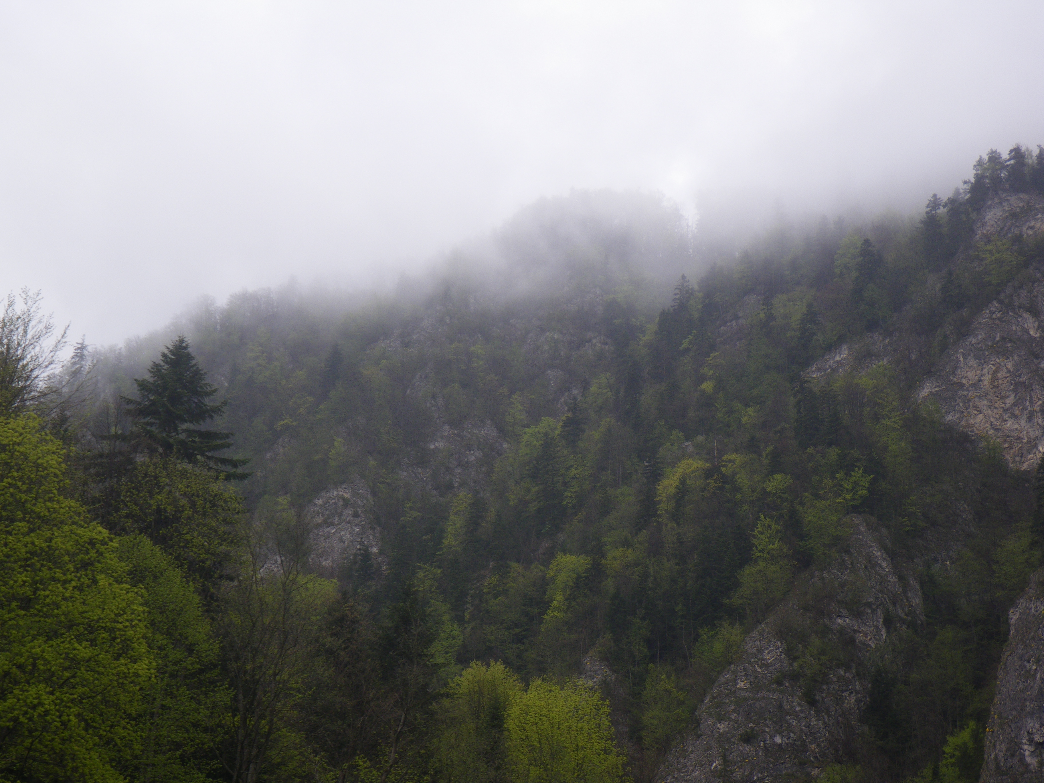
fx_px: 1870
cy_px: 392
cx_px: 522
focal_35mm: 62
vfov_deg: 23.7
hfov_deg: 31.2
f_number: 4.6
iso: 64
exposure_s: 1/80
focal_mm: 11.1
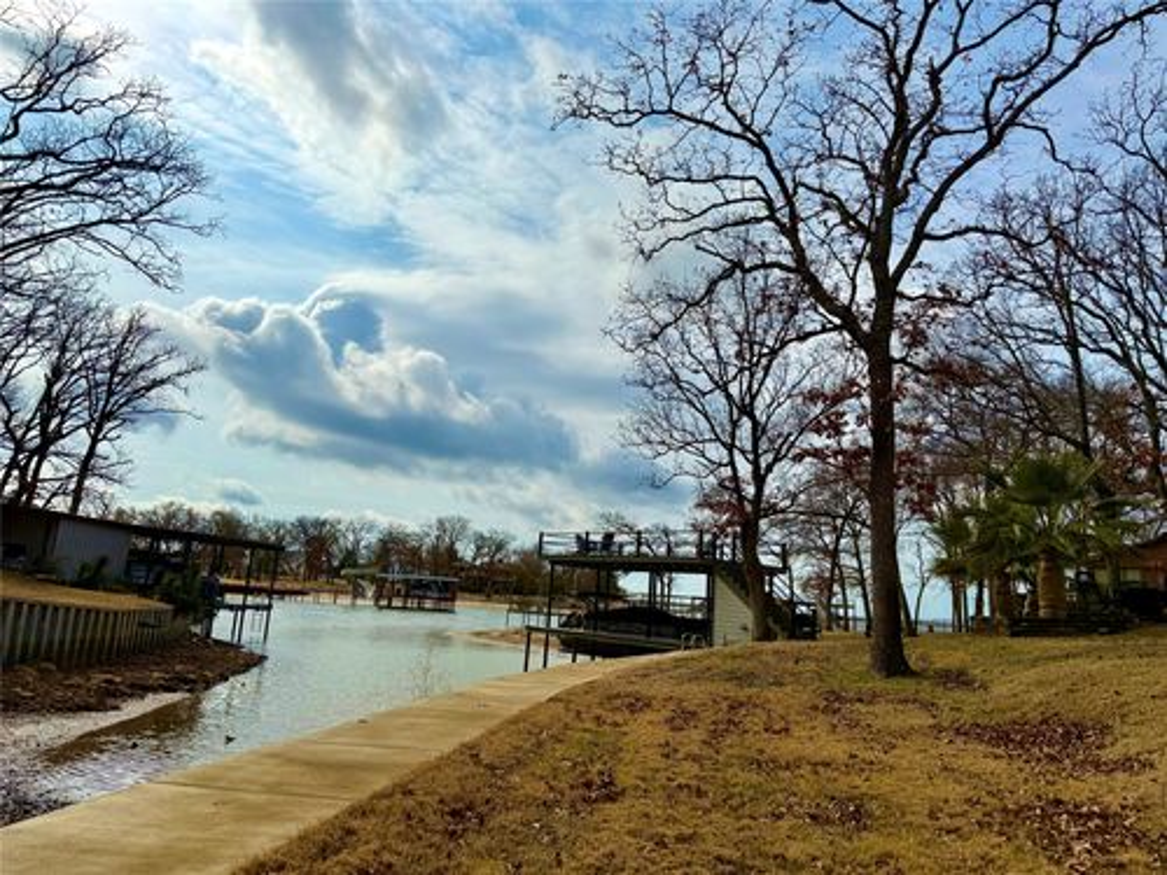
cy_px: 438
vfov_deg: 56.8
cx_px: 584
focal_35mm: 24
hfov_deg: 71.6
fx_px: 809
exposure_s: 1/14286
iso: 50
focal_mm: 6.76
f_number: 1.78
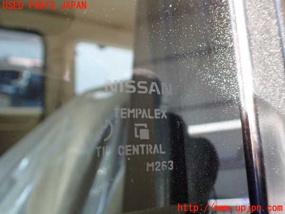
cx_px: 142
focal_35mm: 30
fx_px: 247
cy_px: 107
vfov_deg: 46.8
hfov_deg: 60.0
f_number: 2.3
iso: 500
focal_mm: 5.4
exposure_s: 1/125
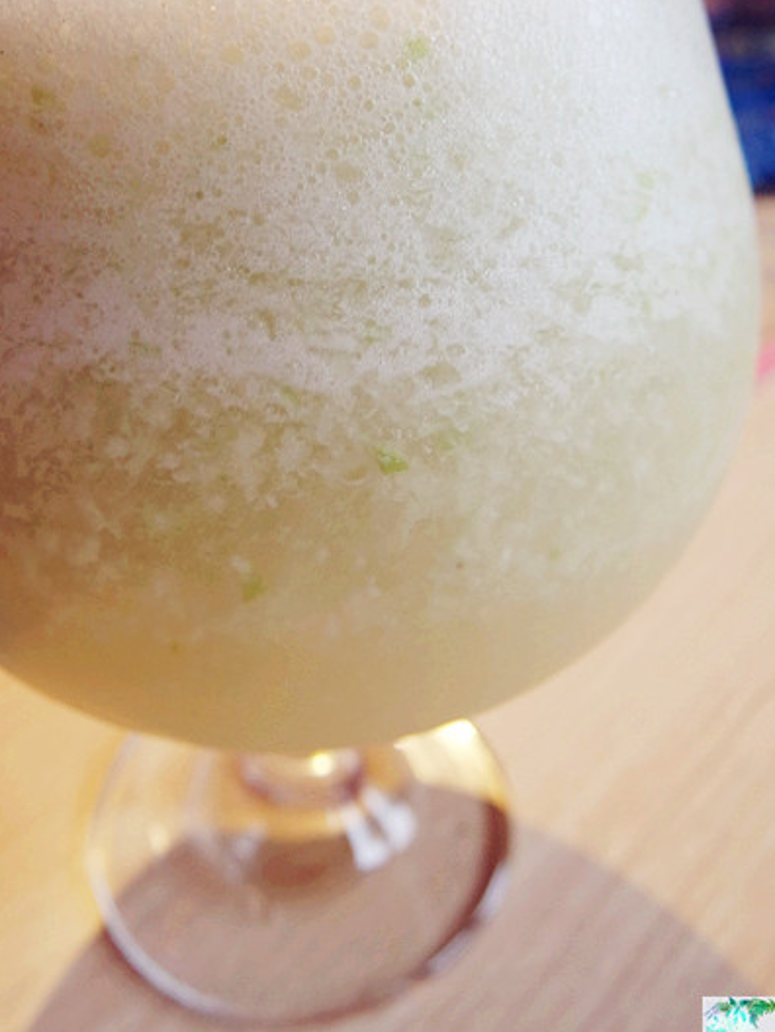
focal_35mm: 35
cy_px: 349
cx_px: 304
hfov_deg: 40.5
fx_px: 1044
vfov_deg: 51.7
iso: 400
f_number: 3.5
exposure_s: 1/30
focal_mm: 9
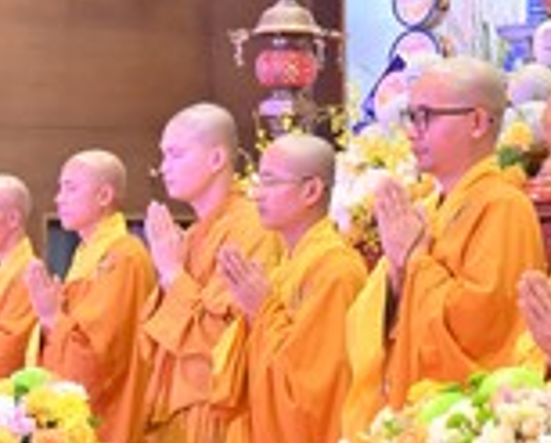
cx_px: 319
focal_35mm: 151
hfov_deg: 12.7
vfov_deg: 10.2
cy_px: 47
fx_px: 2467
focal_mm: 38
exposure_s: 1/100
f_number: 4.5
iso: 1250
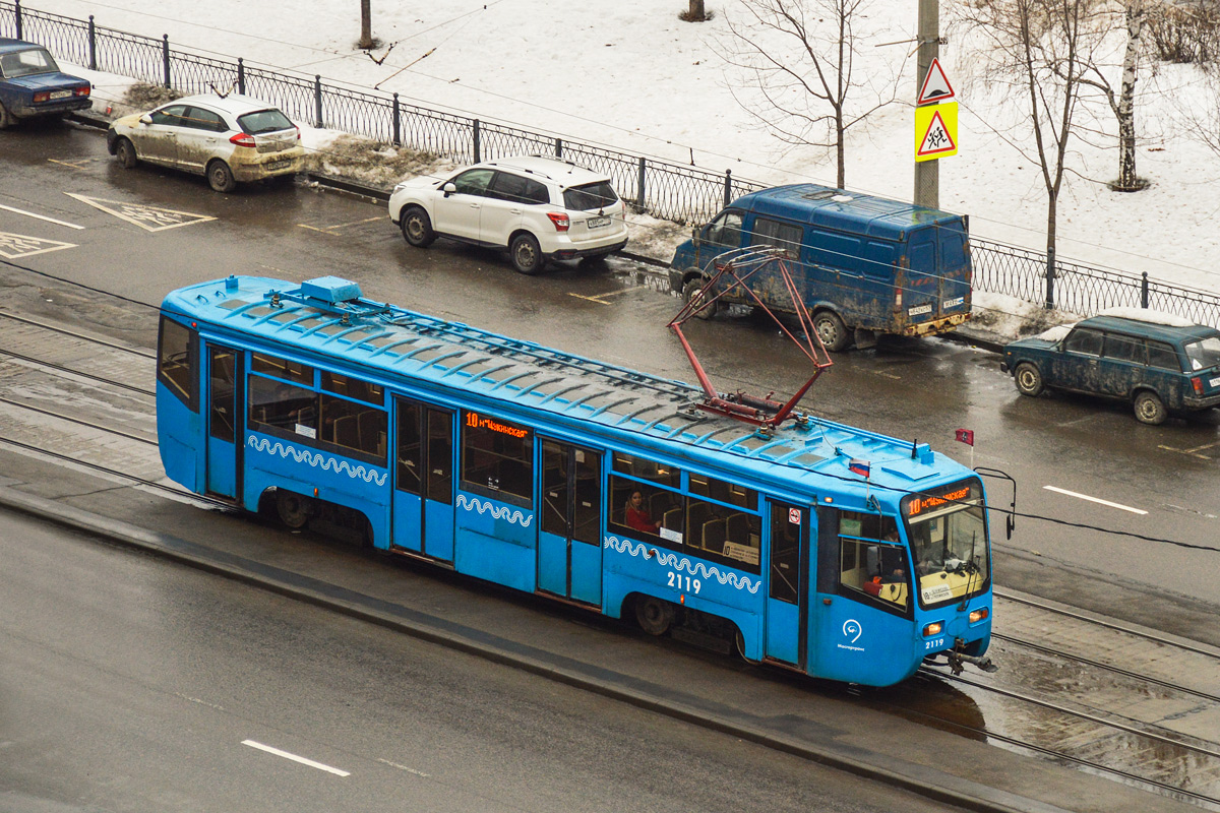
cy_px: 406
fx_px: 5337
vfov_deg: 8.7
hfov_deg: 13.0
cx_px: 610
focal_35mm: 158
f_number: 5.6
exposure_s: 1/320
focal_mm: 105
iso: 400
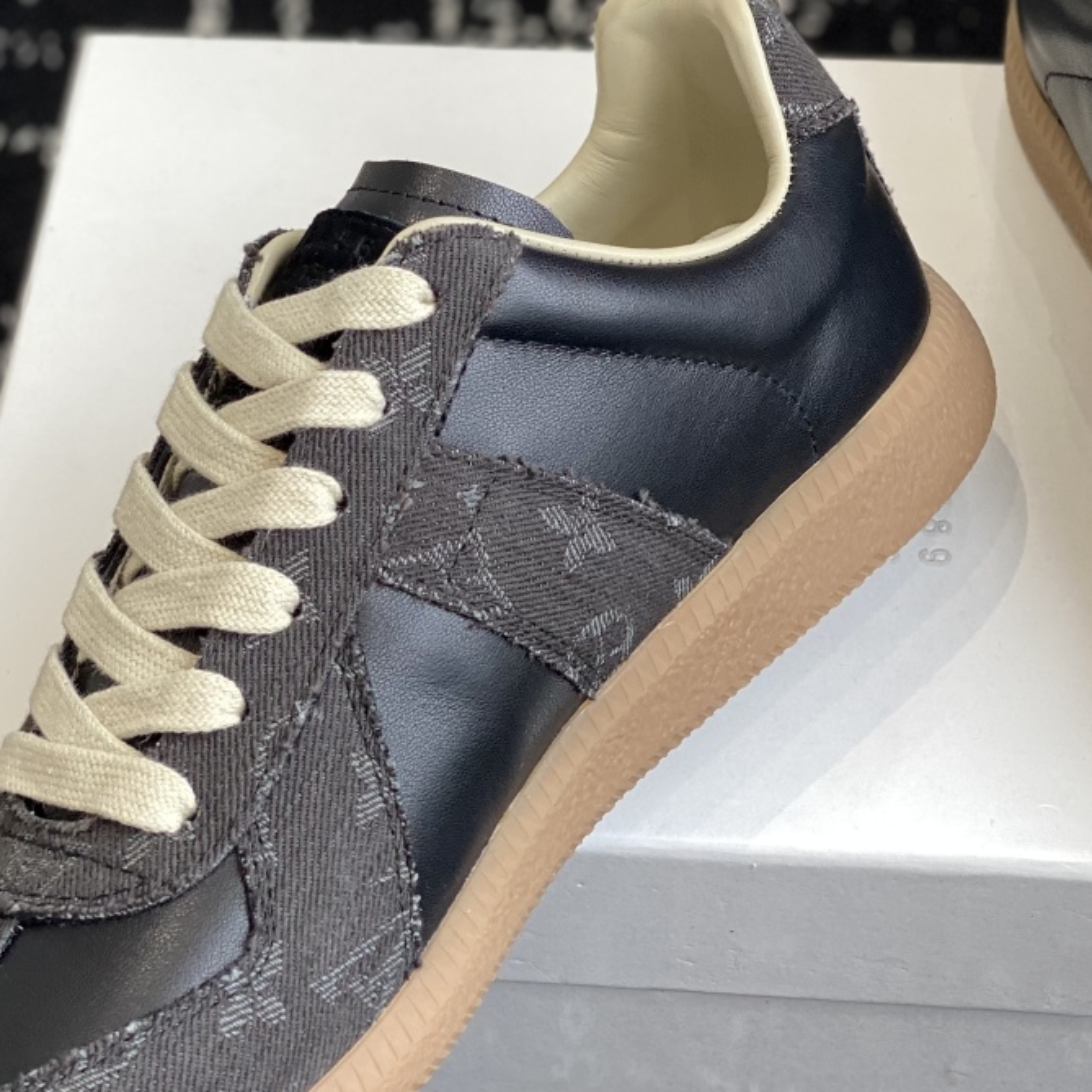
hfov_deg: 17.6
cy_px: 331
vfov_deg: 17.5
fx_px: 3533
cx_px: 560
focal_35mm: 99
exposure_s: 1/122
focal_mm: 6
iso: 40
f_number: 2
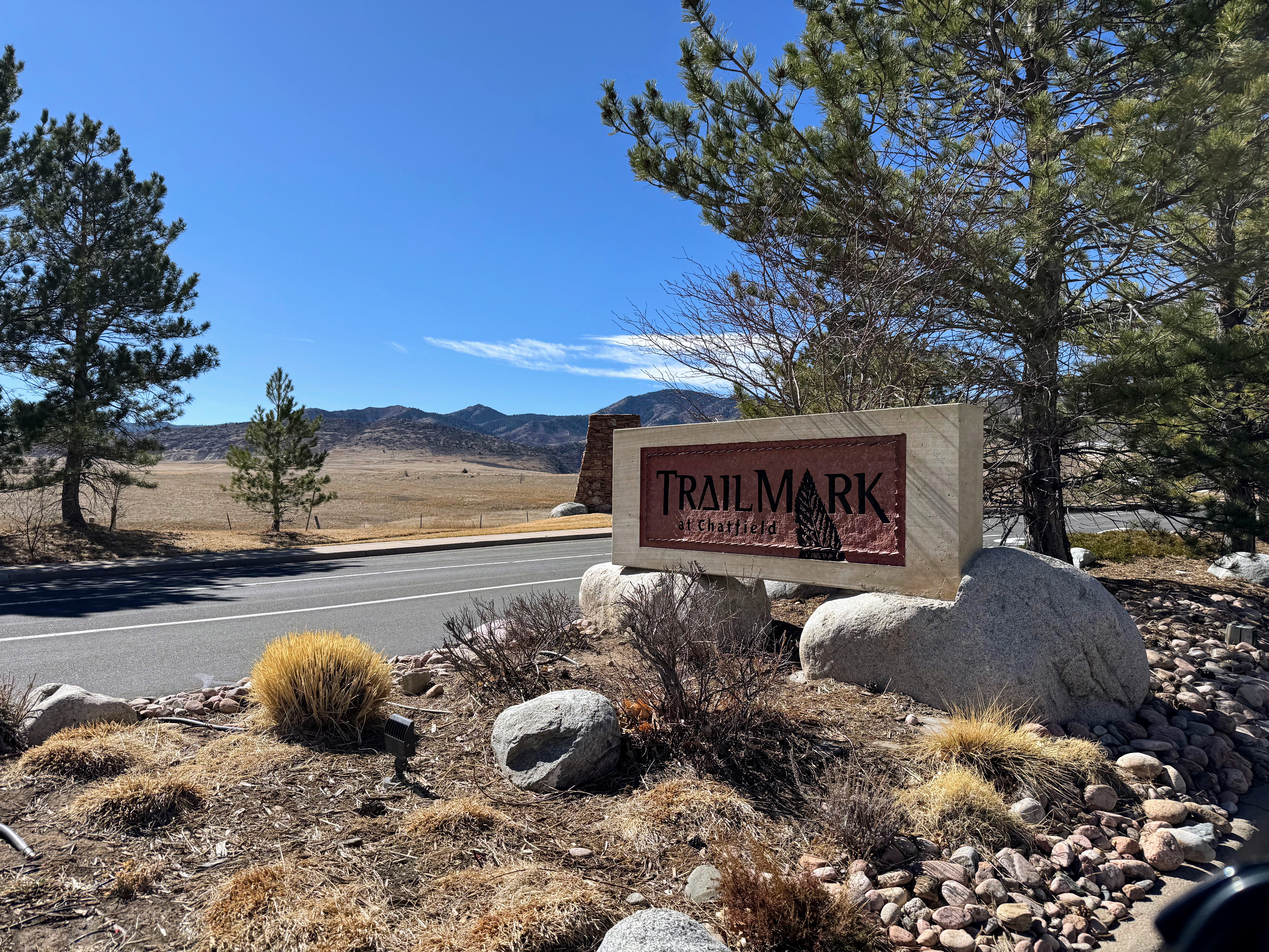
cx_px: 634
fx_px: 880
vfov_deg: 56.8
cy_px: 476
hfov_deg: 71.6
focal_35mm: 24
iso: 80
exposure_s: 1/4608
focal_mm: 6.76
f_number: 1.78
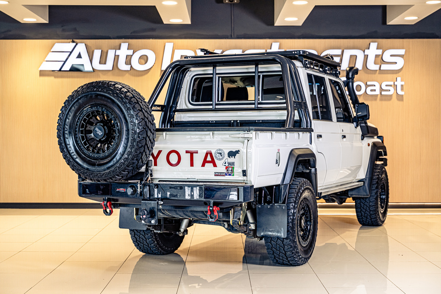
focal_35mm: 58
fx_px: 710
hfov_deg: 34.5
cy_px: 147
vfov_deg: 23.4
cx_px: 220
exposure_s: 1/125
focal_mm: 58
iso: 640
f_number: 4
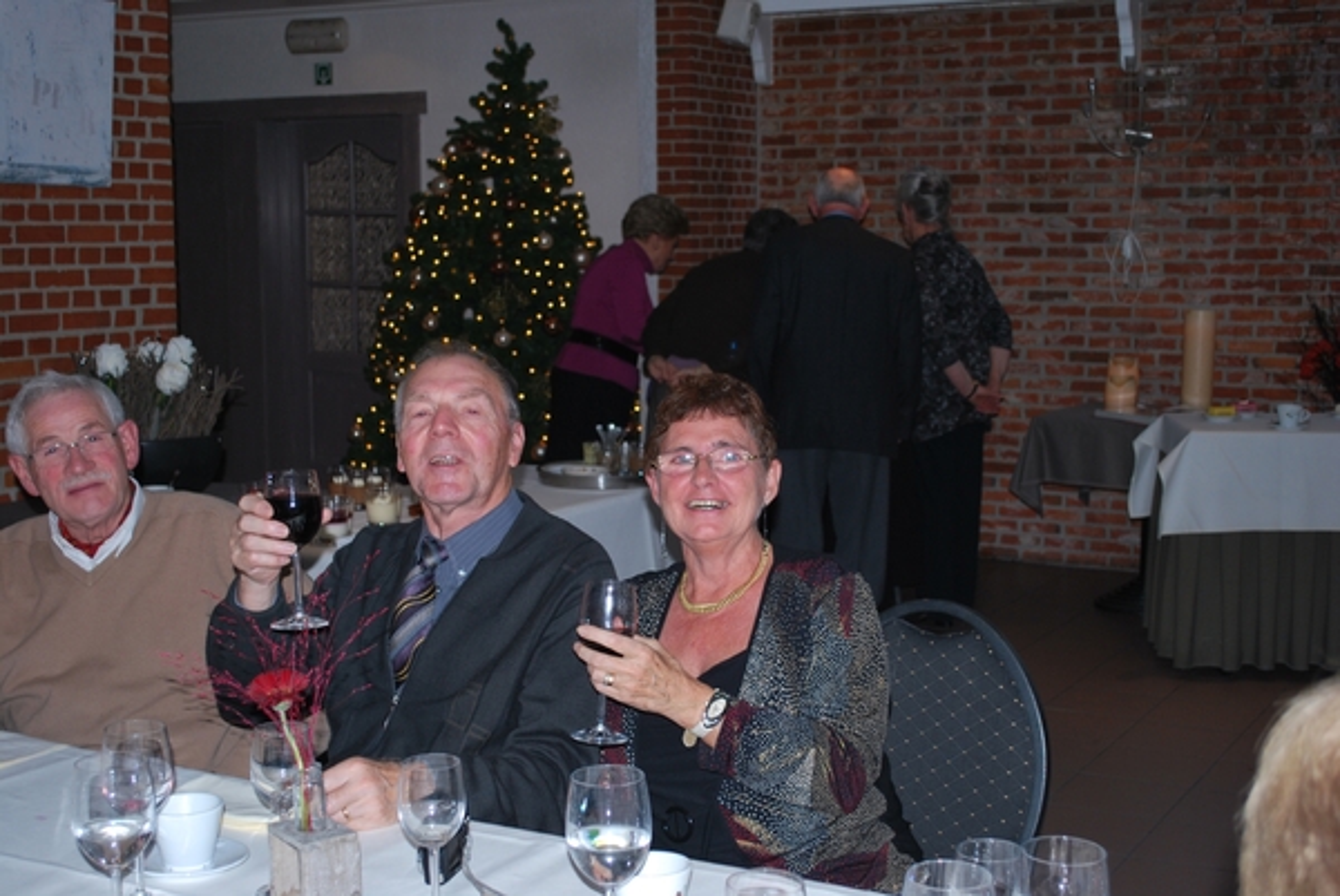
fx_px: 1900
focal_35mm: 51
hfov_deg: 38.9
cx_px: 670
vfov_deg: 26.5
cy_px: 448
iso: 200
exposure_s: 1/60
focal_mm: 34
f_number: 5
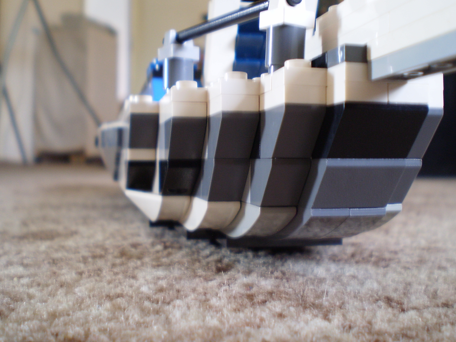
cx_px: 235
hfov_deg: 43.9
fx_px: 566
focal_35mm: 43
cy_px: 152
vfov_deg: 33.6
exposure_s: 1/8
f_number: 3.1
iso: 125
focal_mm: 6.3
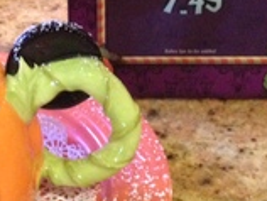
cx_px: 68
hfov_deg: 18.4
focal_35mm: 106
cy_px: 39
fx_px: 819
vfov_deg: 13.9
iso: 500
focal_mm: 4.28
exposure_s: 1/15
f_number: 2.4
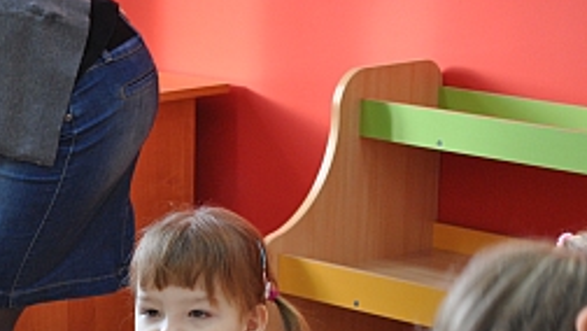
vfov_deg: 7.3
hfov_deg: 13.0
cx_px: 182
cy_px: 353
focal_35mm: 165
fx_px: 2569
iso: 400
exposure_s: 1/20
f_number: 5.6
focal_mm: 55
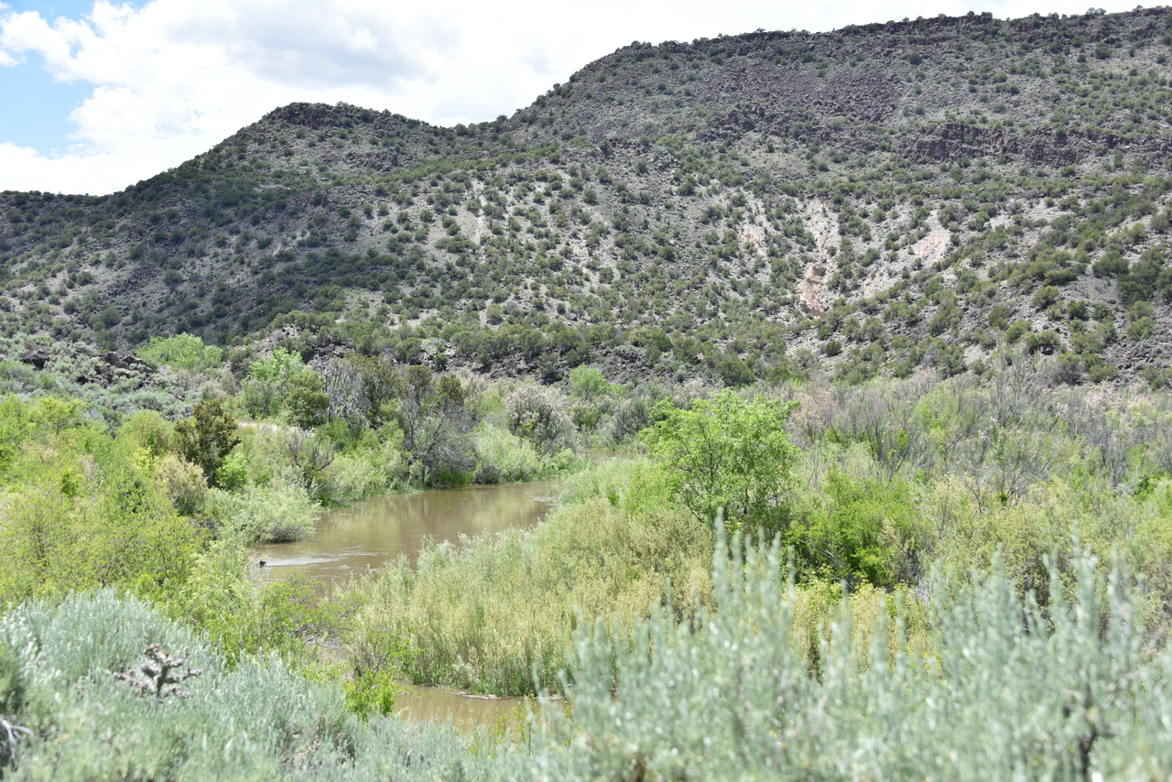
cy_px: 391
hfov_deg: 43.6
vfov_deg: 29.9
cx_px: 586
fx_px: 1465
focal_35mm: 45
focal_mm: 45
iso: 100
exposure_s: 1/200
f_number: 7.1
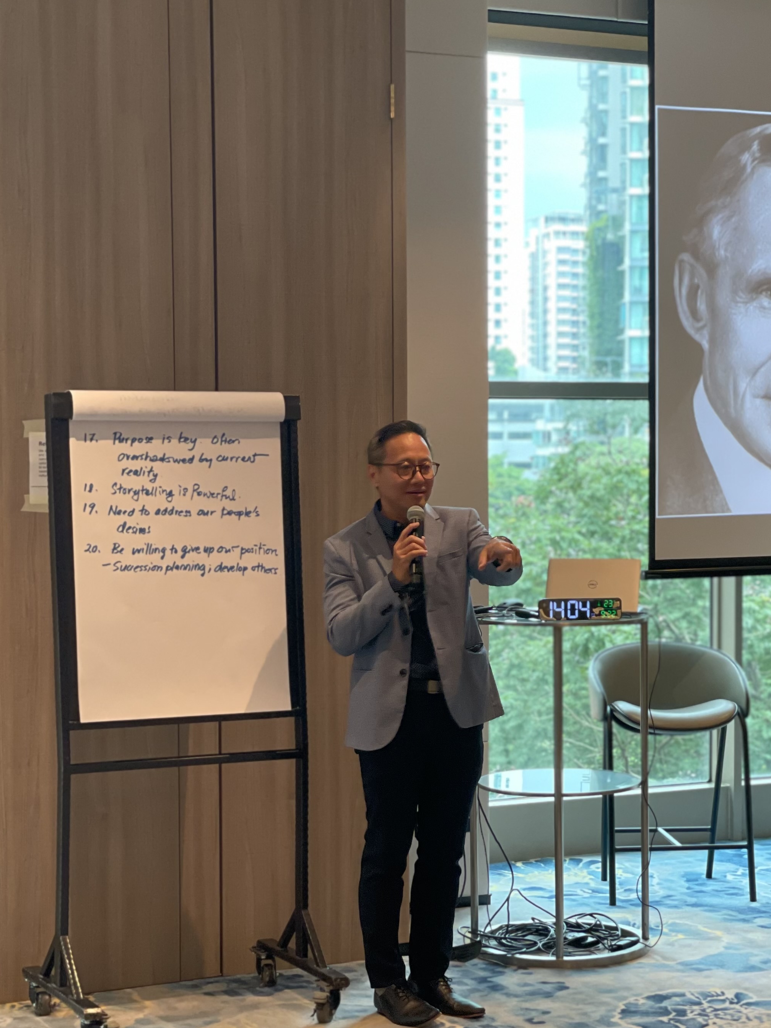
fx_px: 2316
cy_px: 584
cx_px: 507
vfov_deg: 25.0
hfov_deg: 18.8
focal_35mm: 78
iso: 100
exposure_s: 1/118
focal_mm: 6
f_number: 2
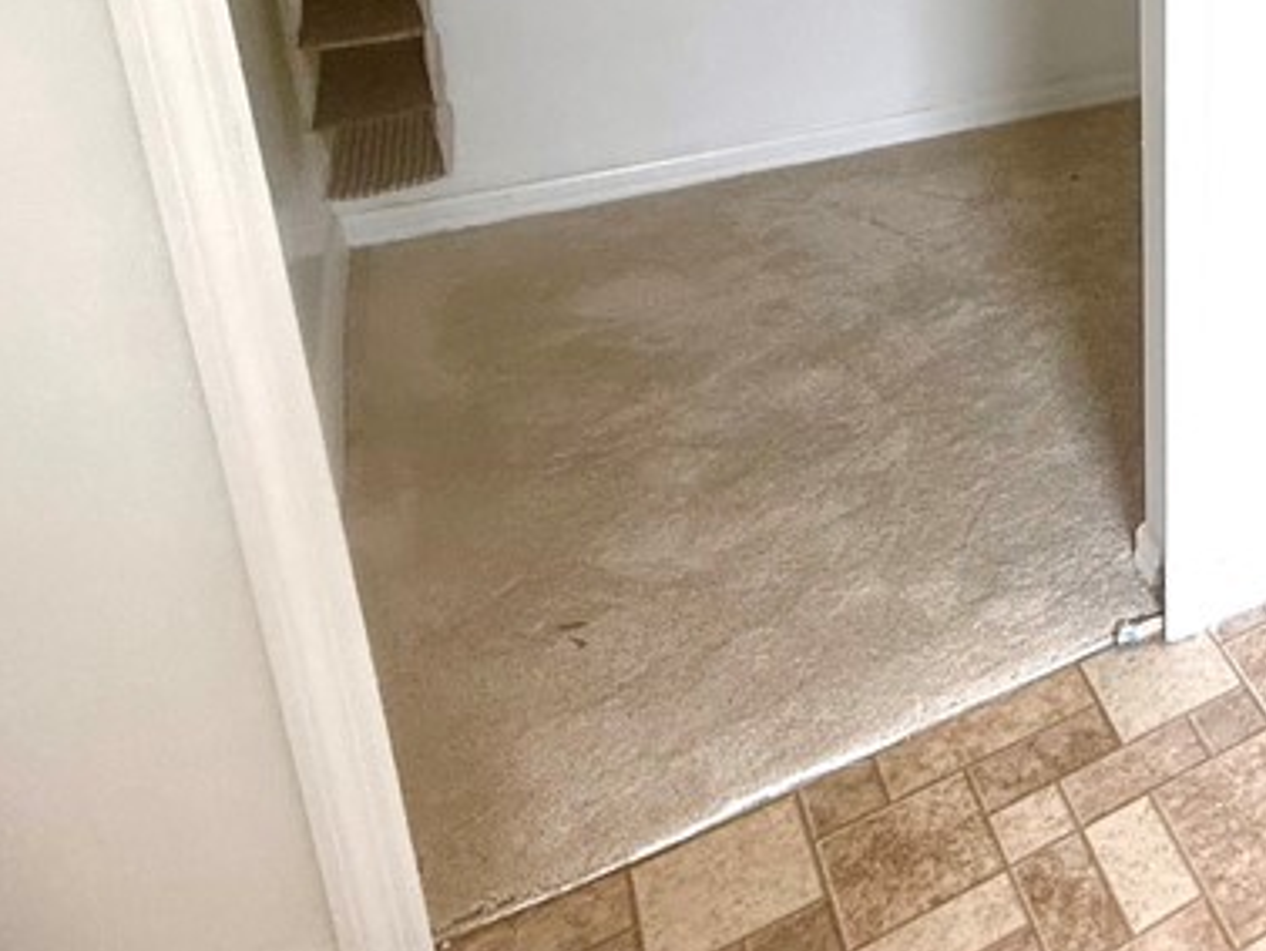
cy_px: -71
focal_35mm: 38
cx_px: 1656
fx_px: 1390
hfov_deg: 34.3
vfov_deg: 33.4
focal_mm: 2.22
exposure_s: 1/120
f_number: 2.2
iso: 64
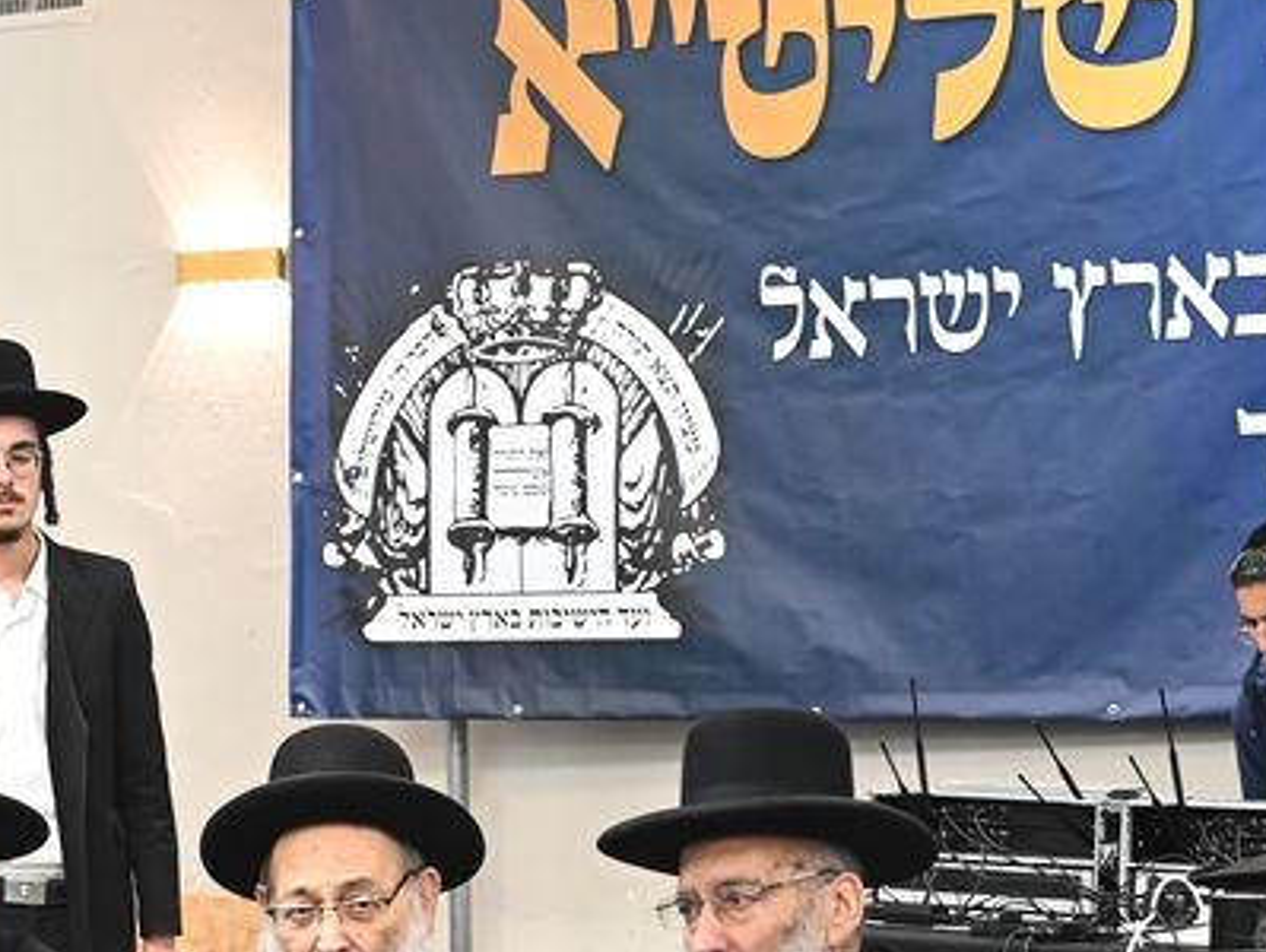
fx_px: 4686
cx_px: 257
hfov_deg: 15.3
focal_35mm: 128
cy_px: 1012
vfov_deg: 11.5
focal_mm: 38
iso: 2000
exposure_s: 1/160
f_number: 4.5
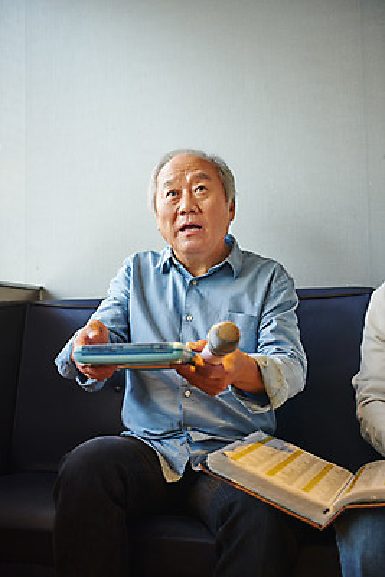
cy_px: 288
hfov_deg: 30.5
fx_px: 705
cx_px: 192
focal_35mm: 44
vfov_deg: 44.5
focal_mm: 44
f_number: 2.8
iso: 400
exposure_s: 1/160
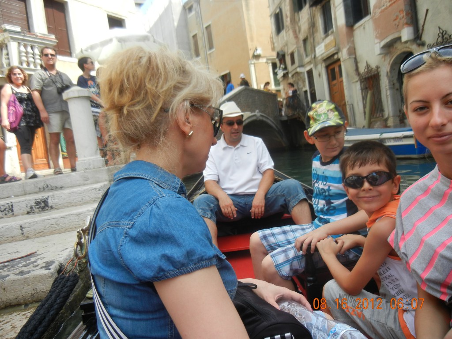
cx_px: 226
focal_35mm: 30
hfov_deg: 60.0
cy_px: 170
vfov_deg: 46.8
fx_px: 392
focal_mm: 5.4
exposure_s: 1/451
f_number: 3.5
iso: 160
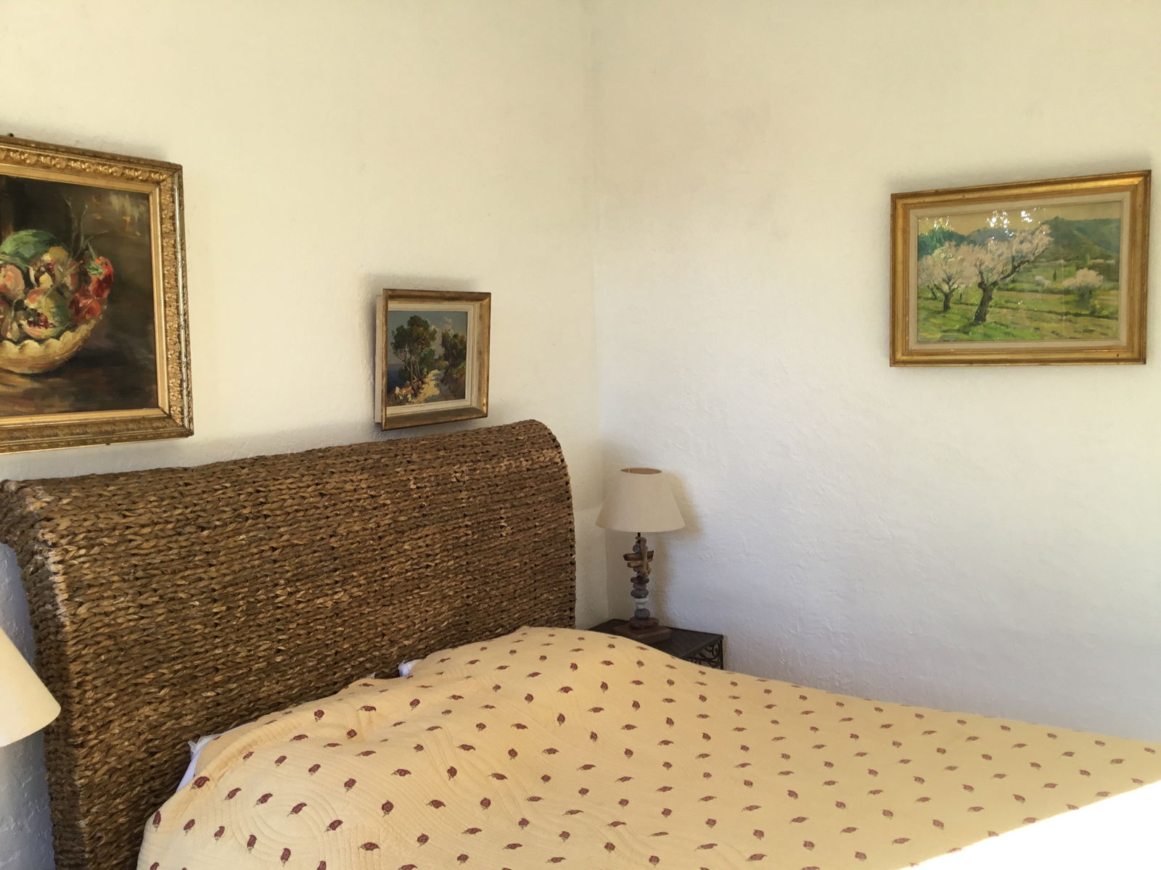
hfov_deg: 58.4
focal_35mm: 31
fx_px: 1040
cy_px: 435
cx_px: 580
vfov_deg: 45.4
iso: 25
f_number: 2.4
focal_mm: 3.3
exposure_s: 1/100
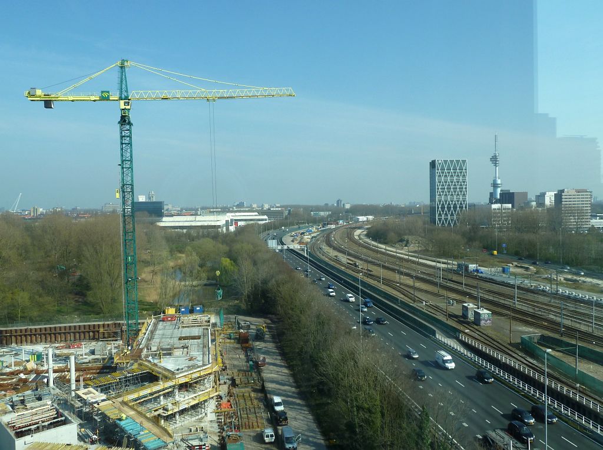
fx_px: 504
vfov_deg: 48.1
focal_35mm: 29
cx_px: 302
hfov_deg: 61.8
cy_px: 225
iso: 80
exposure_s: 1/400
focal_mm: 4.7
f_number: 4
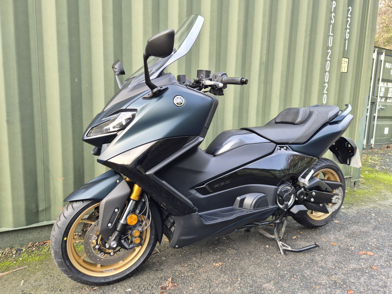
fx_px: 260
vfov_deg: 58.9
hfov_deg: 73.9
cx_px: 196
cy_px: 147
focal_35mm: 23
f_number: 1.8
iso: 125
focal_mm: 5.4
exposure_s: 1/180
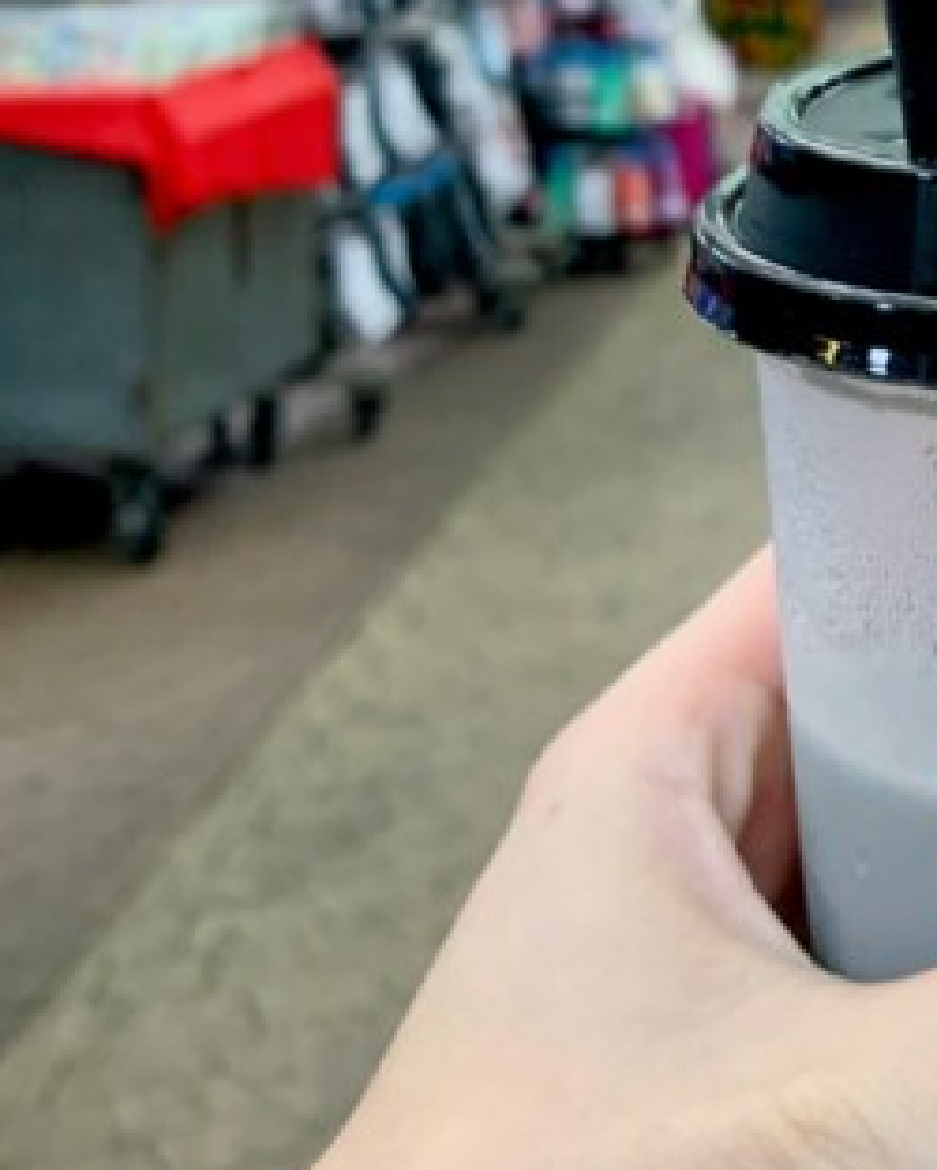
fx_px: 2701
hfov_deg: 18.4
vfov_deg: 22.8
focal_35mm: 78
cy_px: -158
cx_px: 1184
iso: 80
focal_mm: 4.25
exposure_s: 1/121
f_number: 1.8
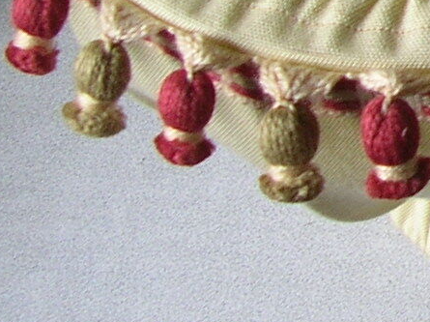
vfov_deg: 7.9
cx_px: 1032
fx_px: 2234
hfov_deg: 9.7
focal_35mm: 180
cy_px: -329
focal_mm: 5.8
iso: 50
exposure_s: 1/11
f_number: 2.8
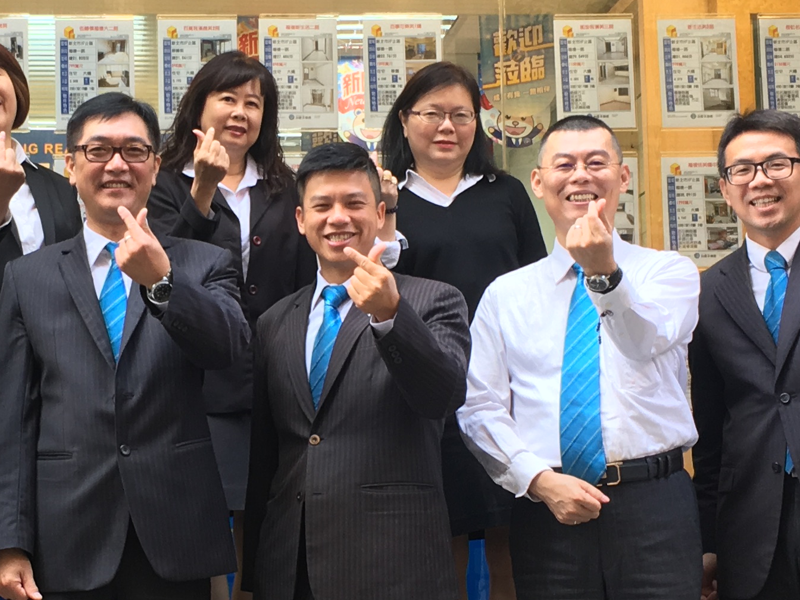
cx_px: 176
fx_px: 2011
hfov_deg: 22.2
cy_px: 345
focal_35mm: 87
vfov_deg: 17.0
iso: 32
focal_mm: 4.15
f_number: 2.2
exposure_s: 1/40
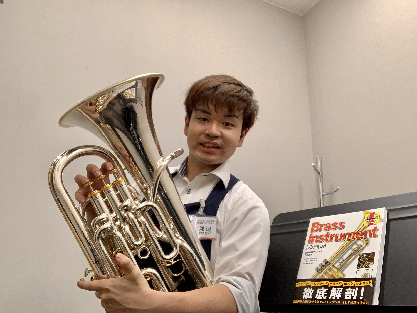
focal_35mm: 32
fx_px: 385
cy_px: 156
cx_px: 208
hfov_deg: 56.8
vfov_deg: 44.2
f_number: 2.2
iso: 100
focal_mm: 2.87
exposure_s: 1/60
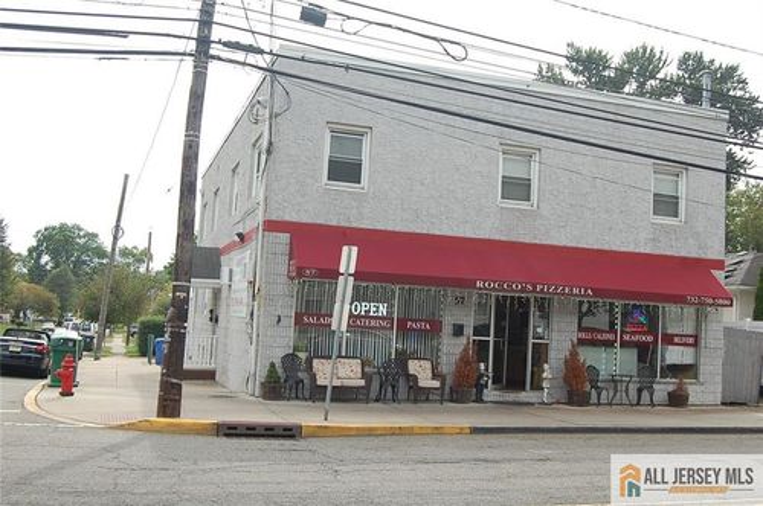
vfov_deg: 34.1
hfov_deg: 49.6
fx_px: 826
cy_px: 253
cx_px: 382
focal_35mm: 39
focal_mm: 26
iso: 200
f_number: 8
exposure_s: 1/250
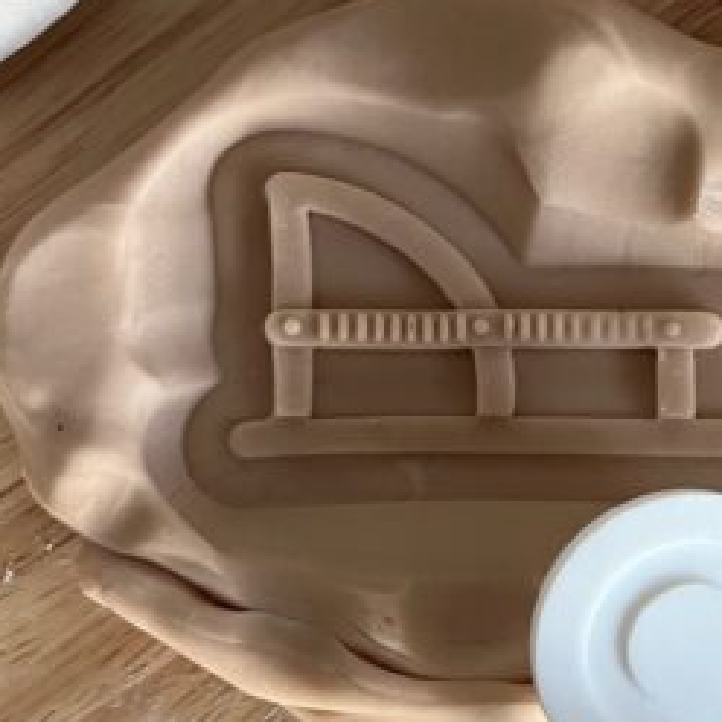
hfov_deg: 22.5
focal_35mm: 74
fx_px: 1746
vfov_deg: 23.4
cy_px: 384
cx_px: 719
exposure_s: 1/85
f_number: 1.5
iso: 125
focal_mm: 5.7
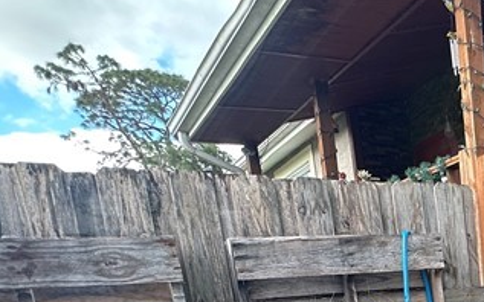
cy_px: 410
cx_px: 609
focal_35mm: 48
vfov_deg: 23.3
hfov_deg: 32.7
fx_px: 633
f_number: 2.2
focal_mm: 2.22
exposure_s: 1/183
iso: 40
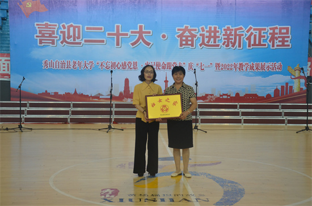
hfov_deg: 37.9
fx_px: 454
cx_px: 156
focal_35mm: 52
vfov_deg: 25.6
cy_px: 103
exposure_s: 1/60
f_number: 4.5
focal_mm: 35
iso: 800
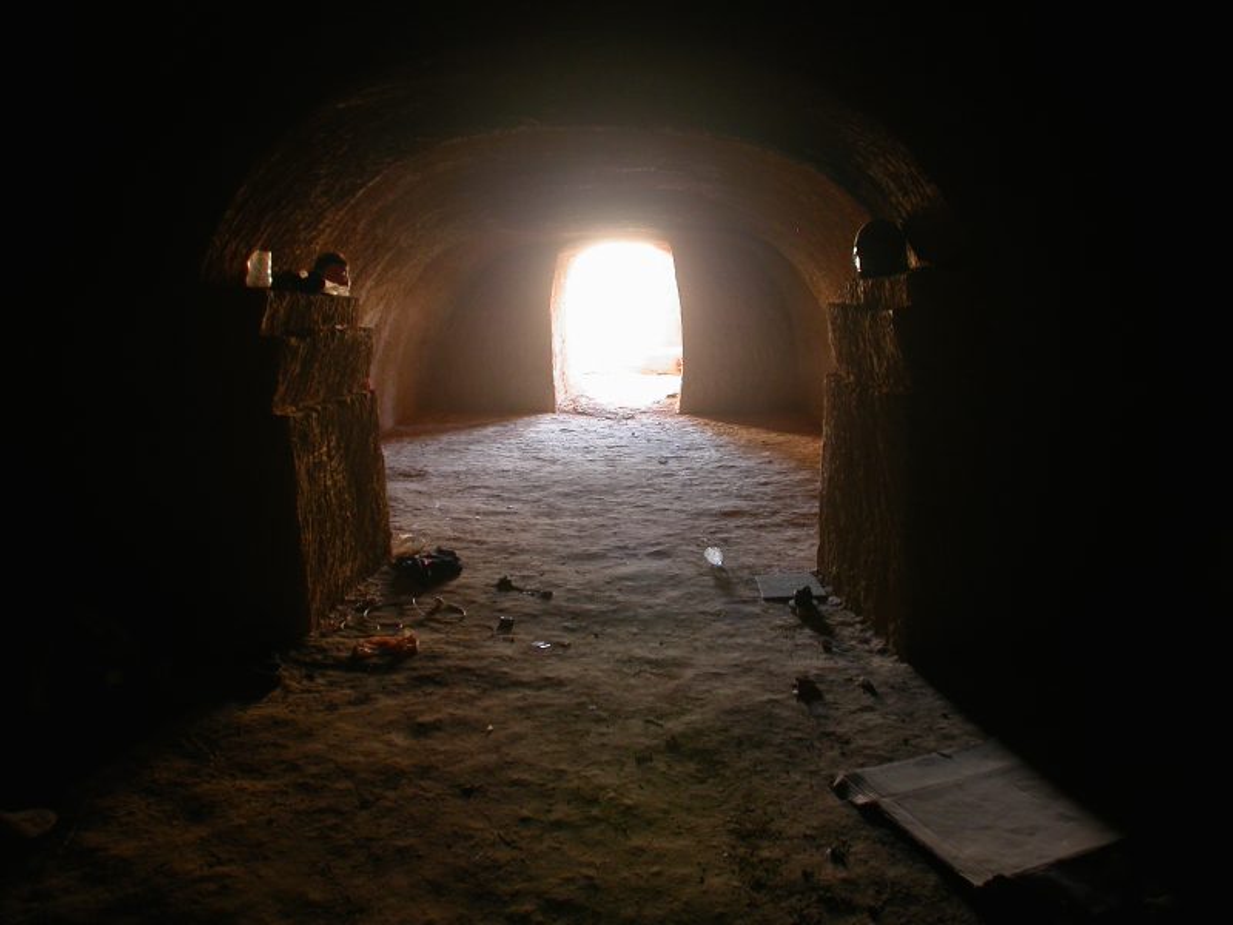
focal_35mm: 38
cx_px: 616
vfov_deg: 37.7
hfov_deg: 49.0
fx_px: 1354
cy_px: 462
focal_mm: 7.85
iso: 100
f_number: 2.6
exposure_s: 1/5.6
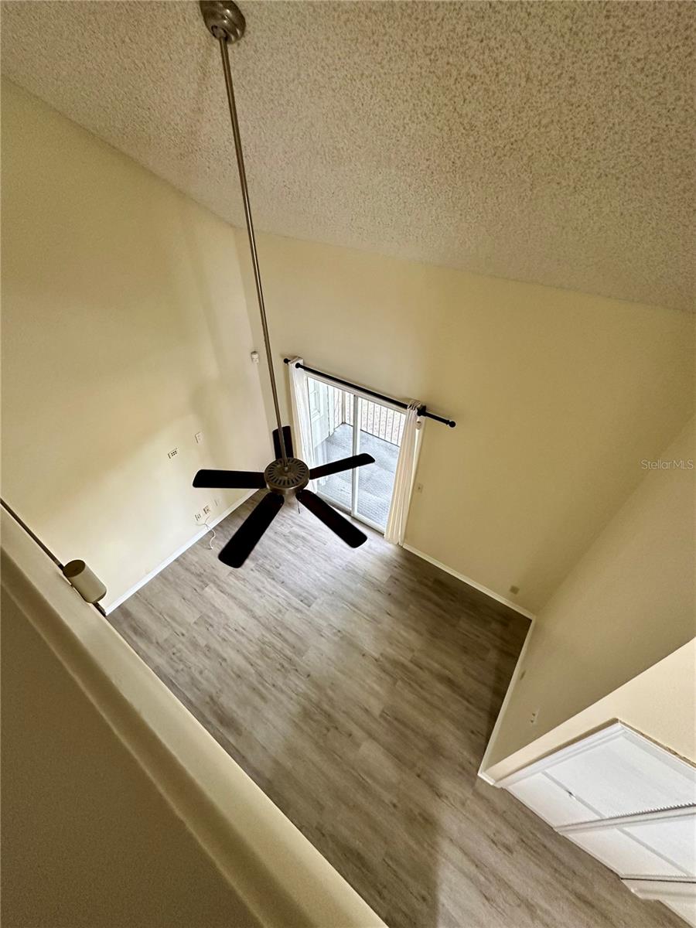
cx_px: 348
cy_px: 464
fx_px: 375
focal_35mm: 14
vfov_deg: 102.1
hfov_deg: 85.7
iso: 320
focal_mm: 2.22
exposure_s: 1/93
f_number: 2.2
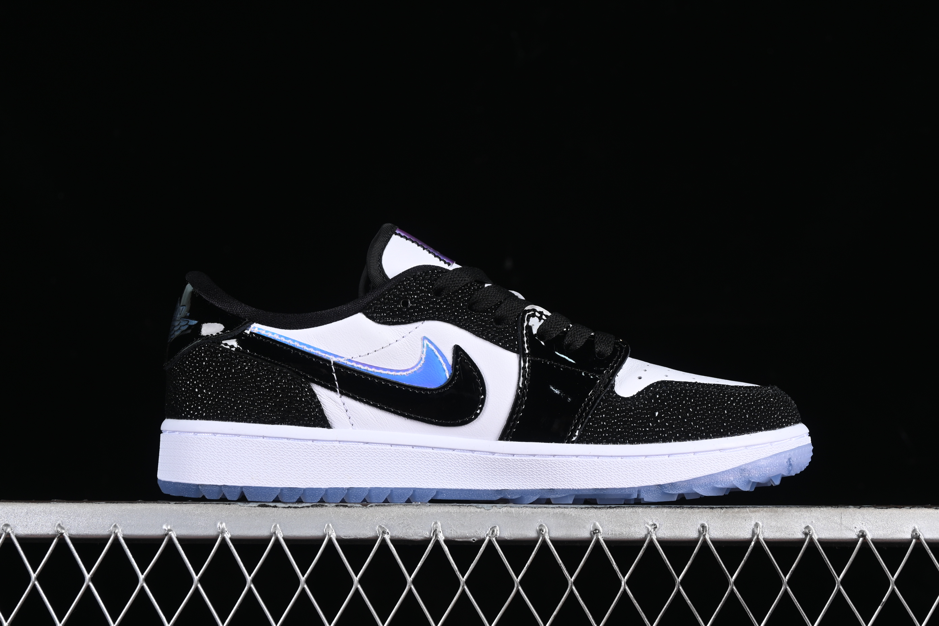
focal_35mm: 75
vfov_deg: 18.2
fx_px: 1956
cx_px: 470
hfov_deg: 27.0
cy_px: 313
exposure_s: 1/60
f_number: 7.1
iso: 160
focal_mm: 50
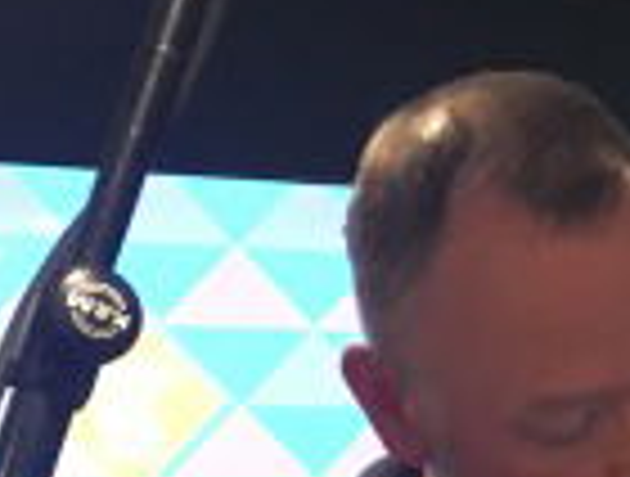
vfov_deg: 13.6
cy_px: 709
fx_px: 1881
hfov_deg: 18.6
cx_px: 603
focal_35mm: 103
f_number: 2.2
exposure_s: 1/17
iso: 320
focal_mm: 4.15
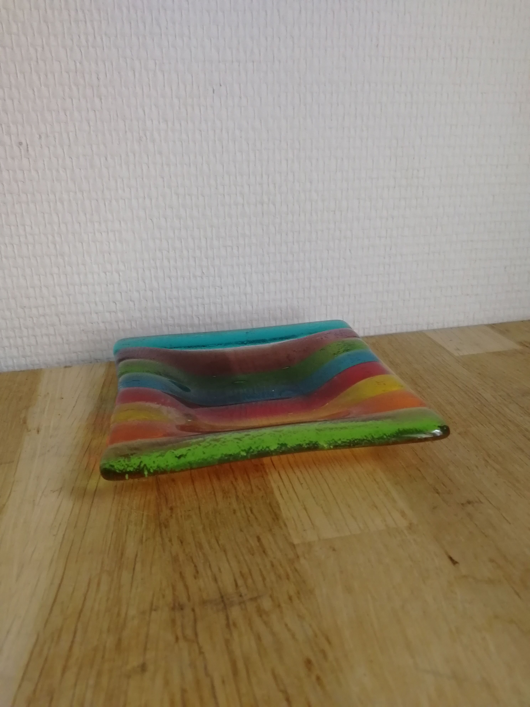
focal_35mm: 27
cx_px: 265
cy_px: 354
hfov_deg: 51.4
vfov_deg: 65.3
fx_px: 551
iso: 250
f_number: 2.2
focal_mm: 3.95
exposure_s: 1/30
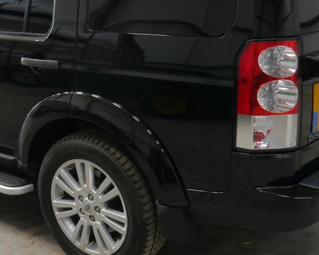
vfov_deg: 25.3
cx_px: 115
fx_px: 566
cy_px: 89
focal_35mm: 60
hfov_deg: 31.3
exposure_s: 1/125
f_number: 3.6
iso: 160
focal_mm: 15
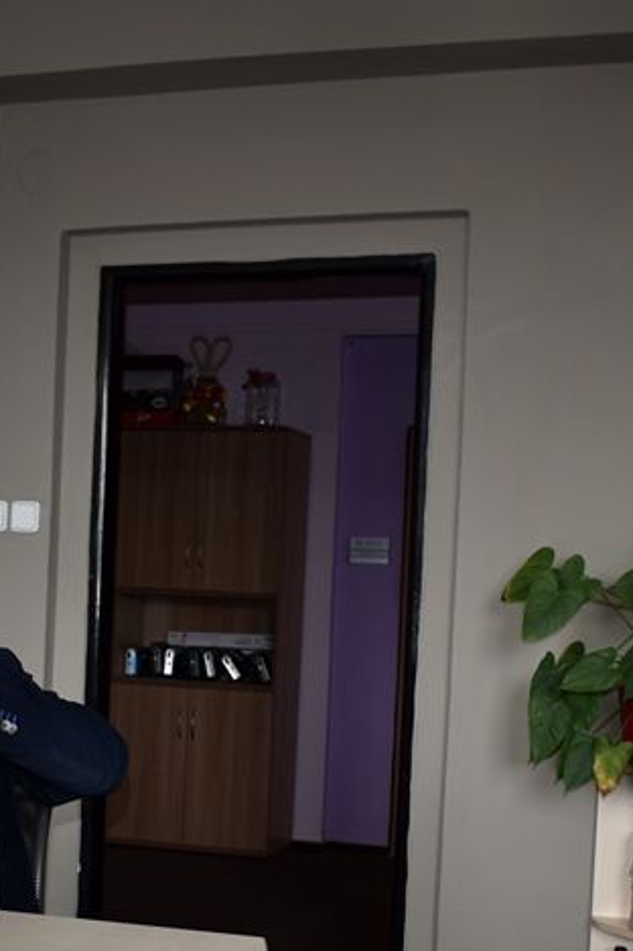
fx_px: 1558
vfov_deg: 33.4
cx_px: 252
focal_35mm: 59
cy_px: 690
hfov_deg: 22.9
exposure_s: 1/60
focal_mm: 18
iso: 180
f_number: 3.5
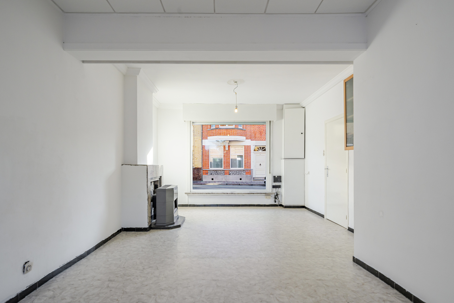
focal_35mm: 18
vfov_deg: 67.2
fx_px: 227
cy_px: 167
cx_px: 231
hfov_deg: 90.0
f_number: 11
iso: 320
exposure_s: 1/80
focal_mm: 14
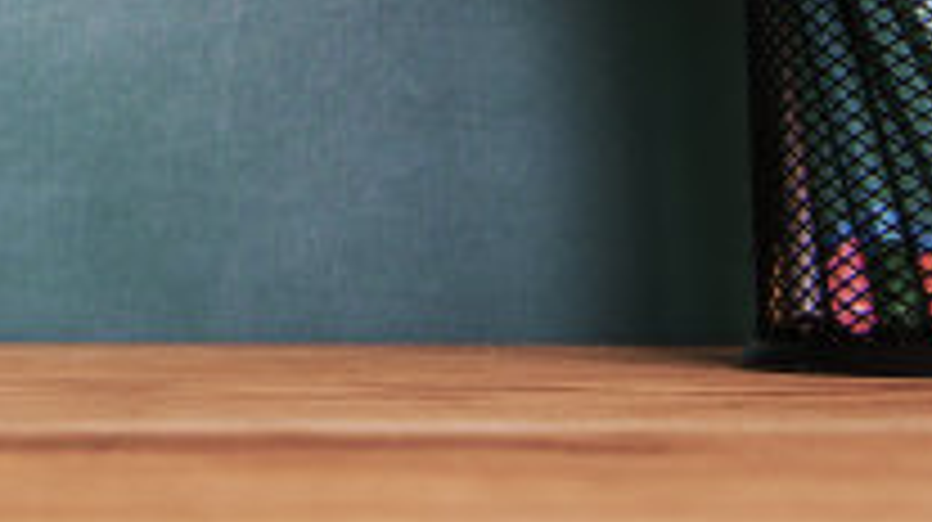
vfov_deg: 7.2
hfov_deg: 13.2
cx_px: 95
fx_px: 4000
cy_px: -578
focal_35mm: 162
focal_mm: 40
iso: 250
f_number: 9
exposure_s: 1/1.25
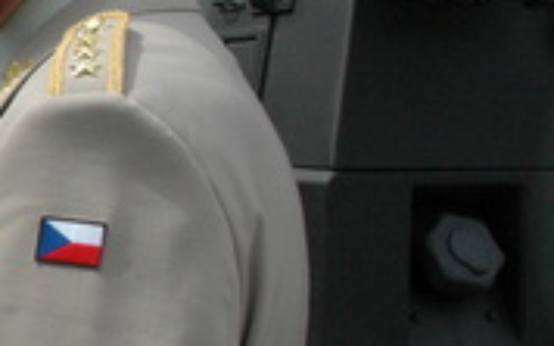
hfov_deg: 18.0
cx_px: -349
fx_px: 1494
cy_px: 117
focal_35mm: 99
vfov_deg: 13.2
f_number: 11
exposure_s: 1/500
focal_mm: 18
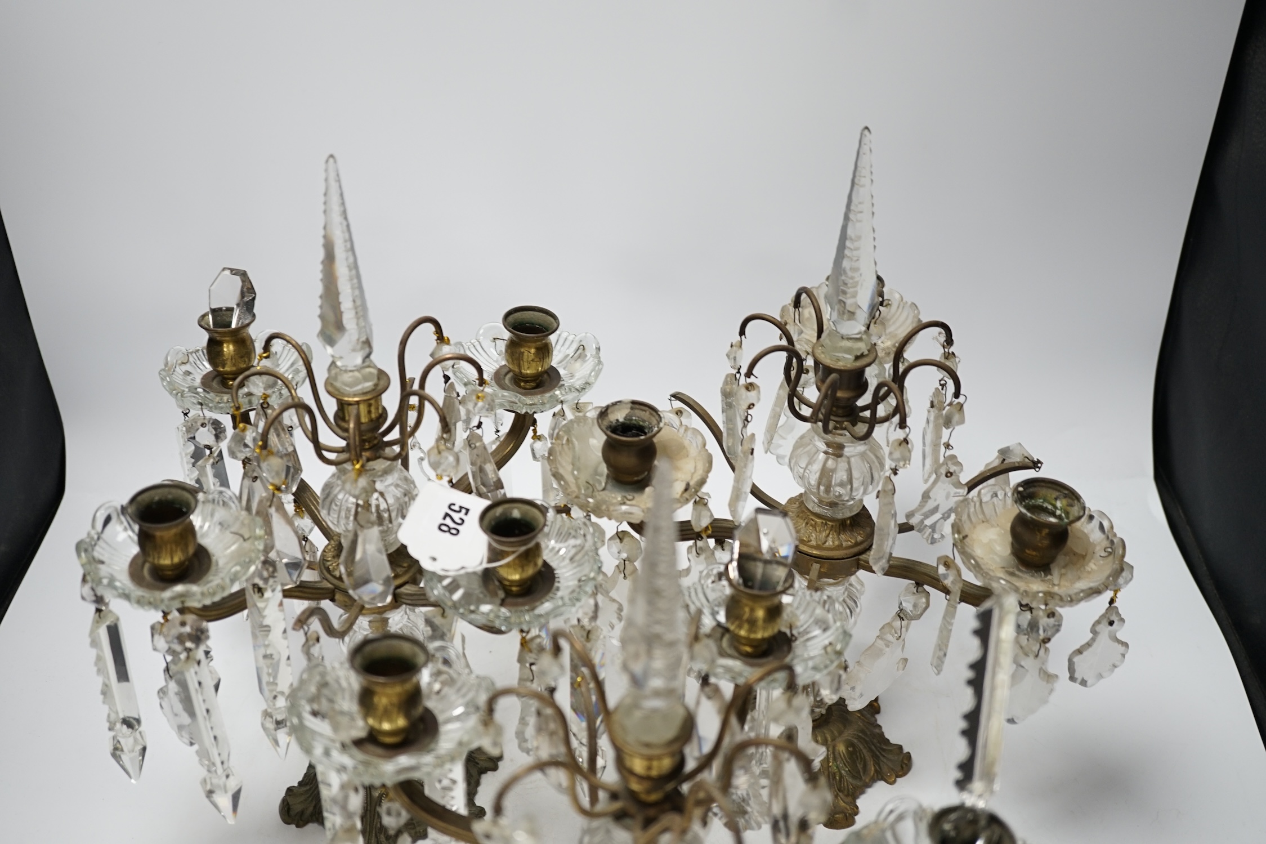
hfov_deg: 43.6
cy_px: 422
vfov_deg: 29.9
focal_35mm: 45
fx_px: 1582
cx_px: 633
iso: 320
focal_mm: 30
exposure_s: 1/60
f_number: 3.5
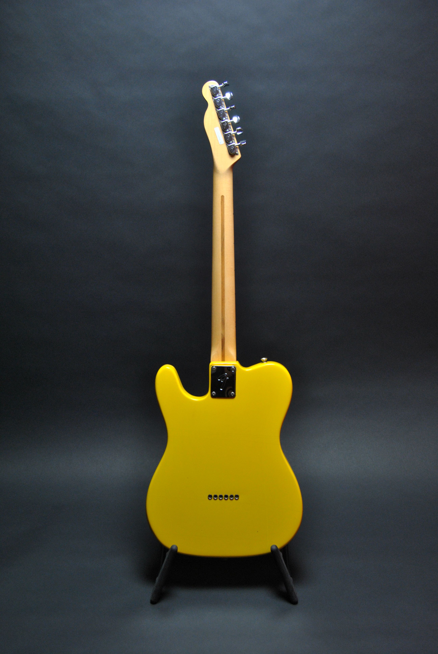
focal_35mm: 45
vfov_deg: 43.6
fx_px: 819
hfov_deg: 29.9
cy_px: 327
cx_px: 219
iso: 400
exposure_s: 1/6
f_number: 6.3
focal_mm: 30
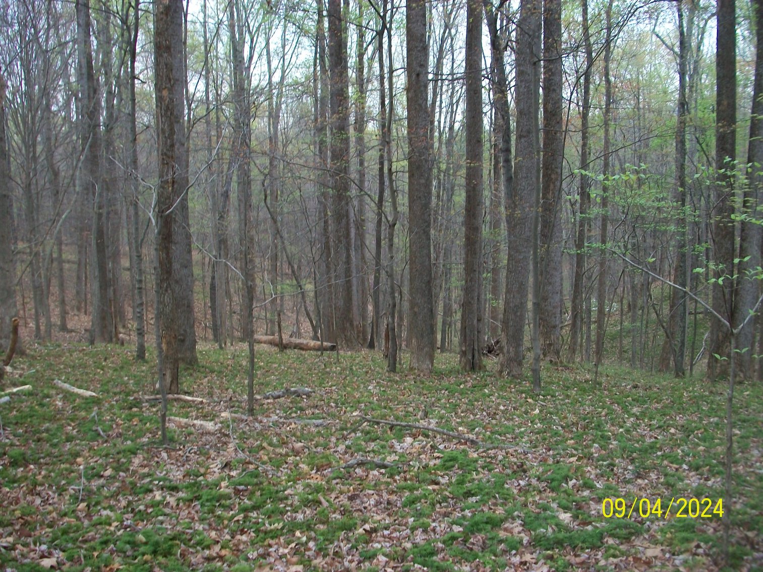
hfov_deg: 54.0
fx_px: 749
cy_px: 286
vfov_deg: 41.8
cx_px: 382
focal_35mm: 34
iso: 80
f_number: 2.8
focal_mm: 5.7
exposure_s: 1/80
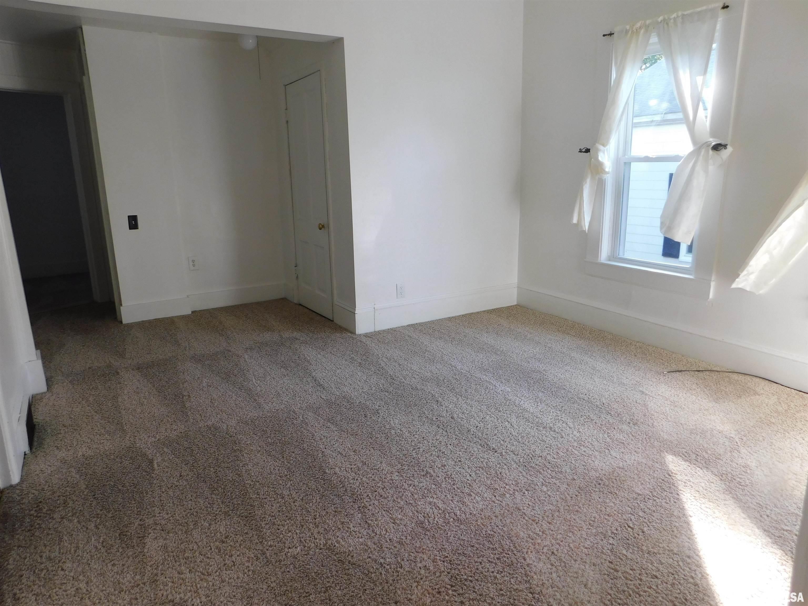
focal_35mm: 24
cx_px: 404
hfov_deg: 71.6
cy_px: 303
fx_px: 560
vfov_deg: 56.8
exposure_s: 1/50
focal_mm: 4.1
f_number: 3
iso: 125
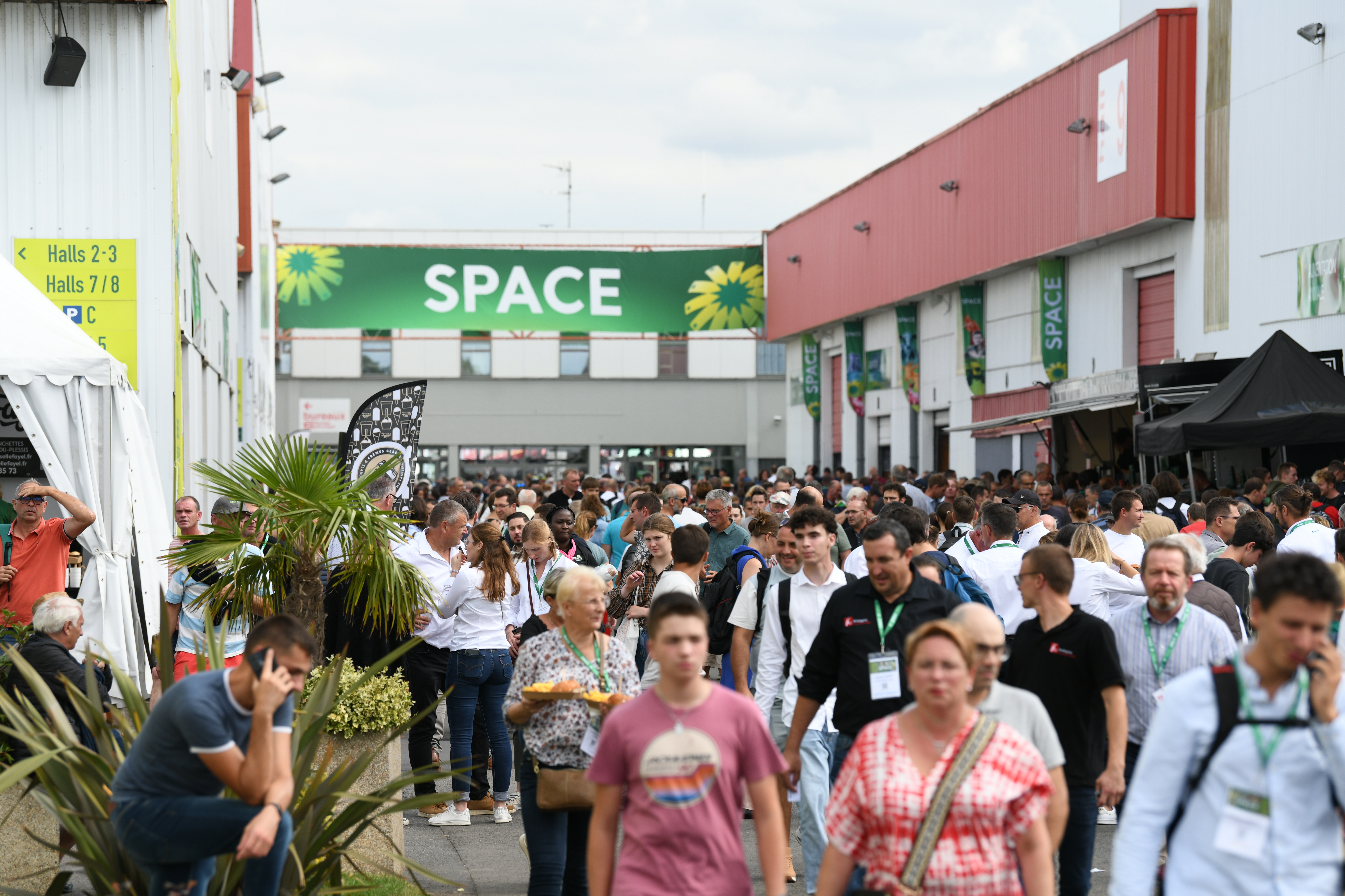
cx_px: 672
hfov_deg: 14.7
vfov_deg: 9.8
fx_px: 5230
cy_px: 448
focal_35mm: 140
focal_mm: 140
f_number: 4.5
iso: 250
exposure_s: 1/1250
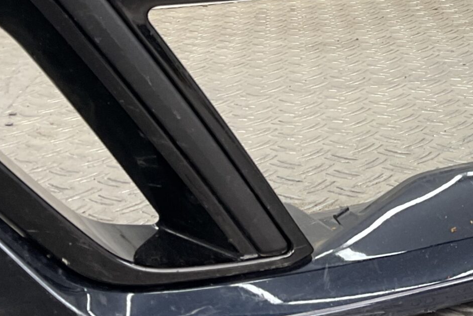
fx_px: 1077
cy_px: -28
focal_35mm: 82
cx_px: 510
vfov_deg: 16.2
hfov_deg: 23.4
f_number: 1.8
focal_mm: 3
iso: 25
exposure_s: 1/100
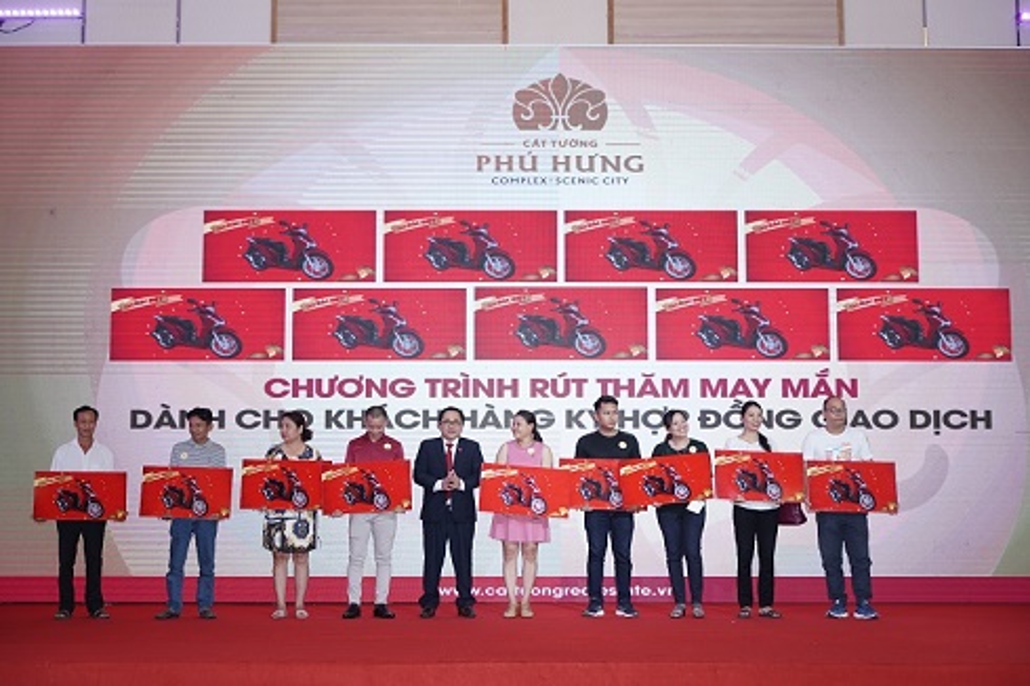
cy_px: 343
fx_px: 1458
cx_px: 515
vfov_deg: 26.4
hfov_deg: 38.9
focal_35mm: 51
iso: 500
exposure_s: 1/100
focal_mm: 51
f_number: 4
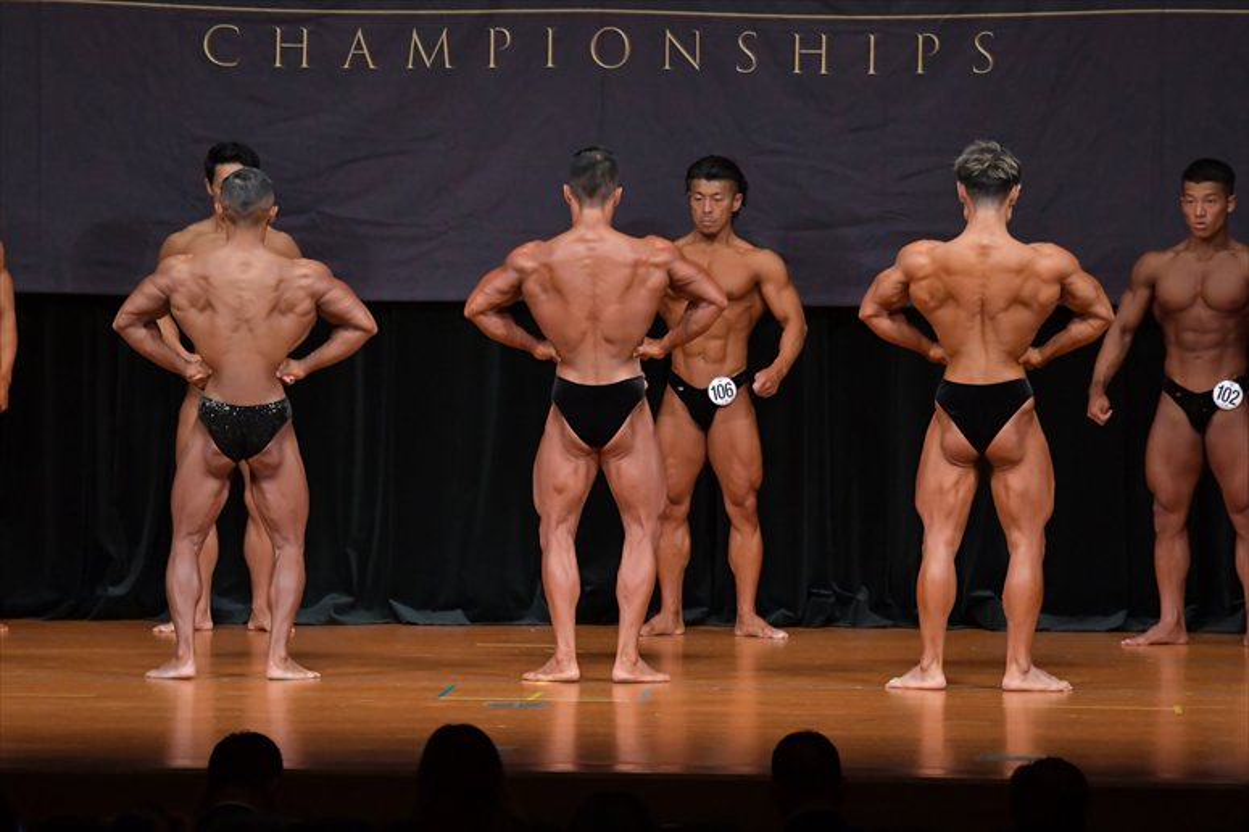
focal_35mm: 217
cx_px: 624
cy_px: 416
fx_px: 7525
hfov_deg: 9.5
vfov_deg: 6.3
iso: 4000
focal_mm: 145
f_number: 5.6
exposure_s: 1/400
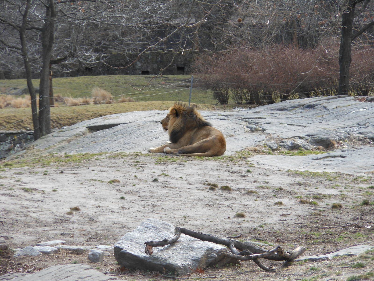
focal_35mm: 196
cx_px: 187
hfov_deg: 10.1
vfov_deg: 7.6
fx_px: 2118
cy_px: 140
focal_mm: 35
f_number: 5.6
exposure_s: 1/60
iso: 80
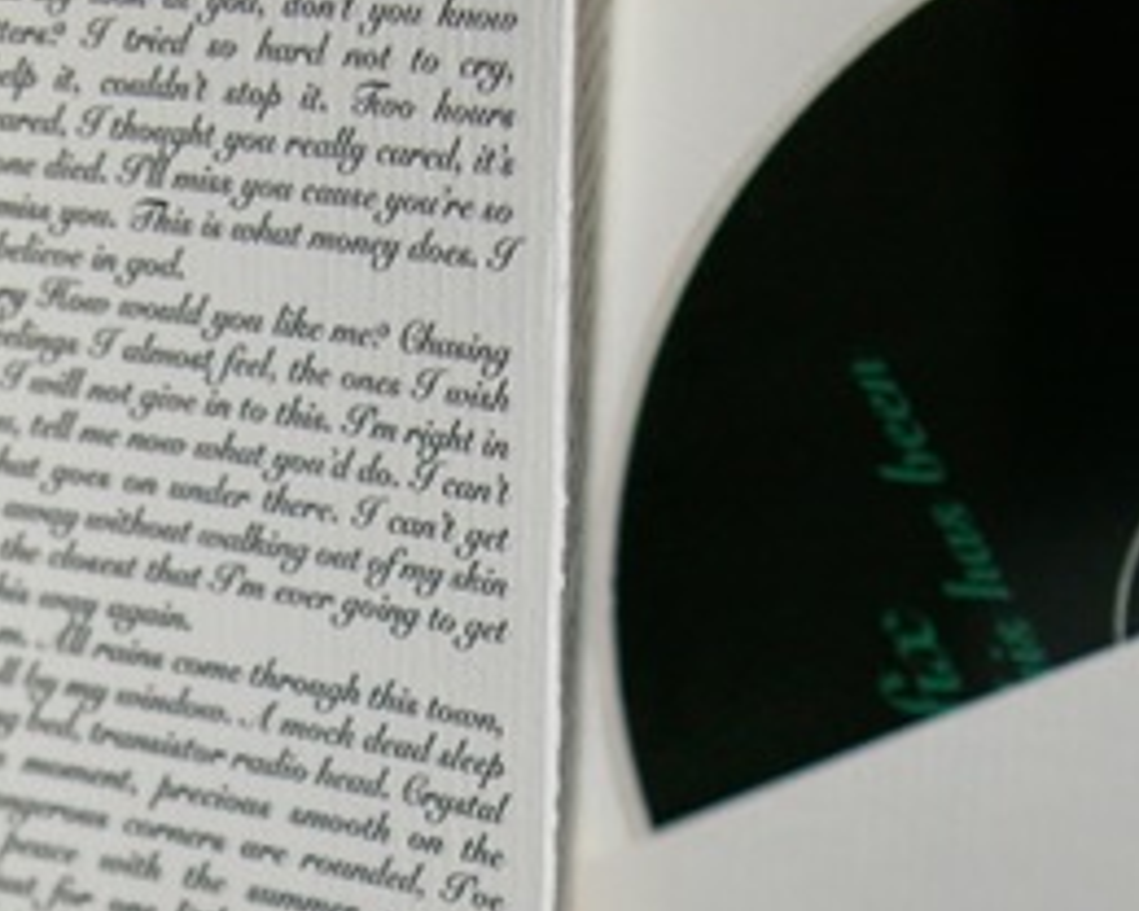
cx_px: -26
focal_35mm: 168
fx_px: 5657
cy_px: 1259
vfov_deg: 9.0
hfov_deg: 11.4
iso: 200
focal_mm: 31
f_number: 4
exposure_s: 1/45
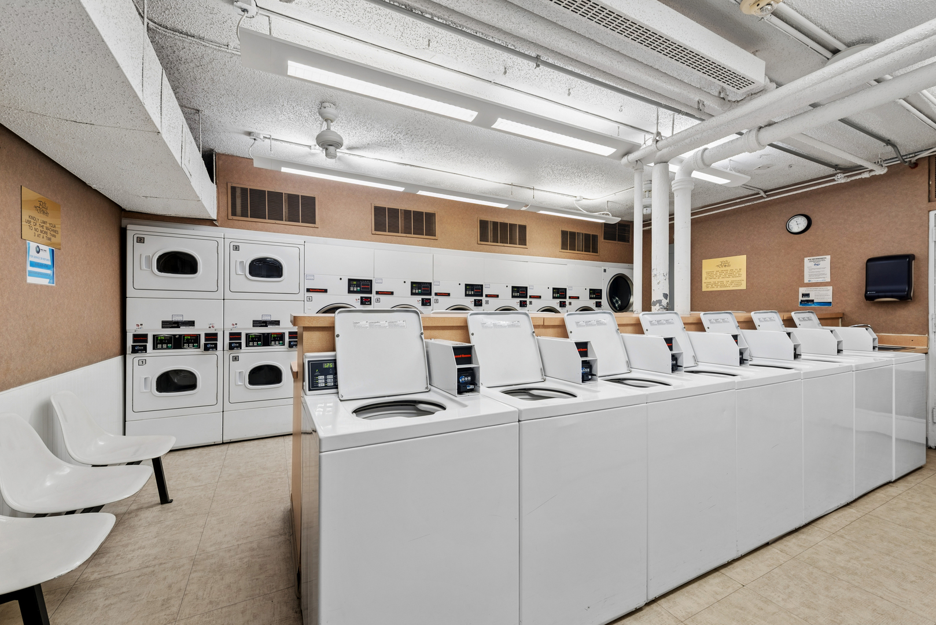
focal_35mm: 14
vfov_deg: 81.3
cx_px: 468
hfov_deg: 104.2
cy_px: 312
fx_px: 364
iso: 200
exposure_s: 1/13
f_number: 8
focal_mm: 14
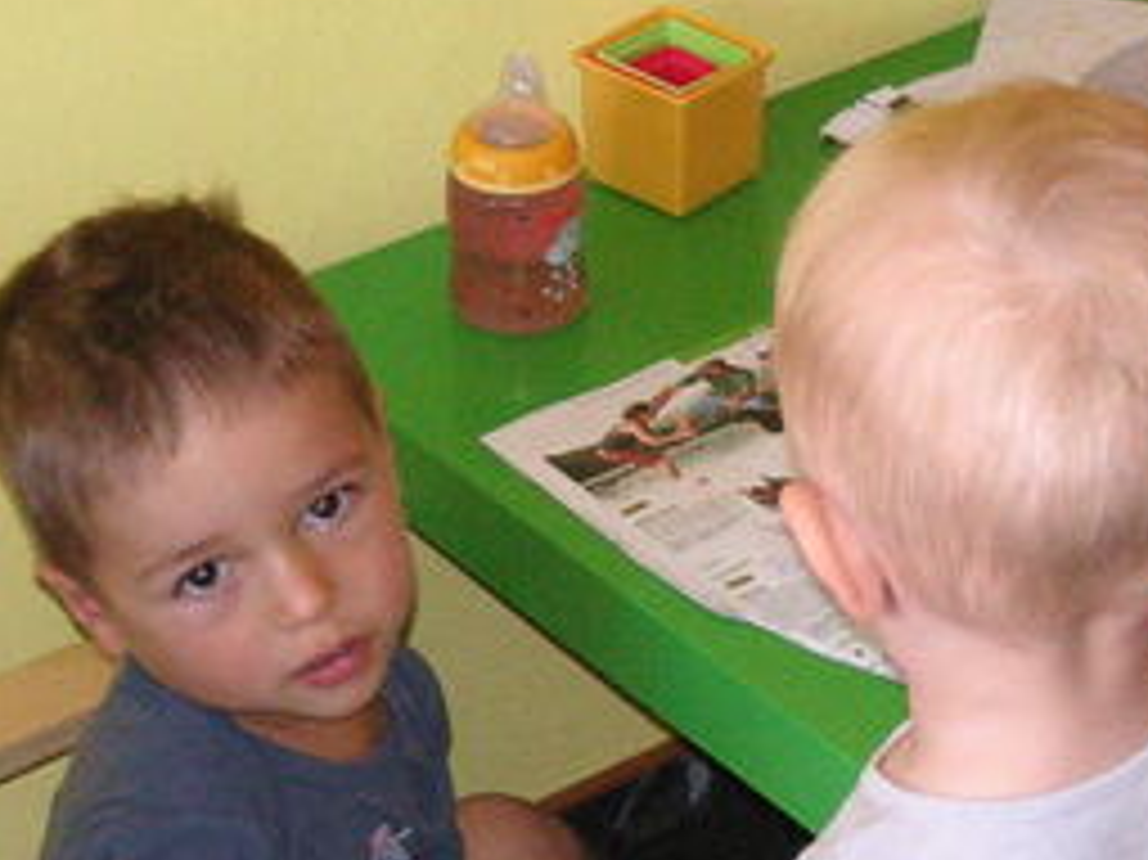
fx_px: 3845
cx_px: 783
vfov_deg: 12.8
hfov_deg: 16.9
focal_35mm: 116
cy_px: 522
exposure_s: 1/45
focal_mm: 6.1
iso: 160
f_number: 2.8
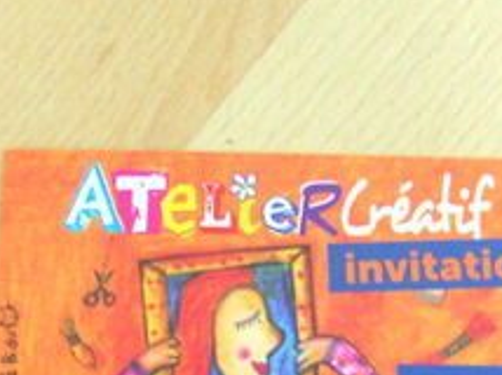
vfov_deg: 17.5
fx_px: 1202
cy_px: 328
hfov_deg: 23.6
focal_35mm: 83
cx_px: 281
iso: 640
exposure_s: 1/32
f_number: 2.8
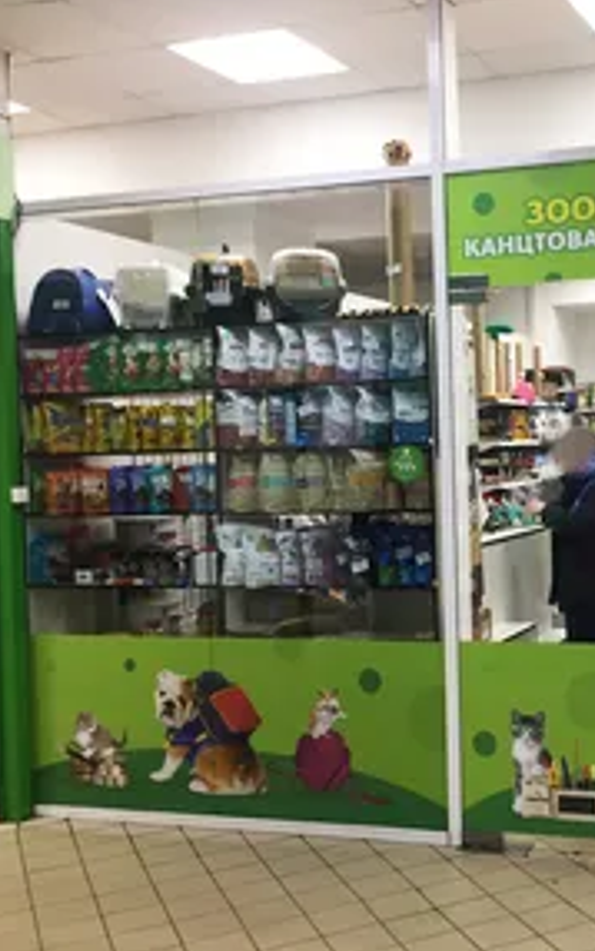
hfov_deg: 28.2
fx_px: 1115
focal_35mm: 43
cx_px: 588
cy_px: 466
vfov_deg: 46.2
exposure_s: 1/33
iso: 40
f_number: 2.2
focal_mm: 4.15
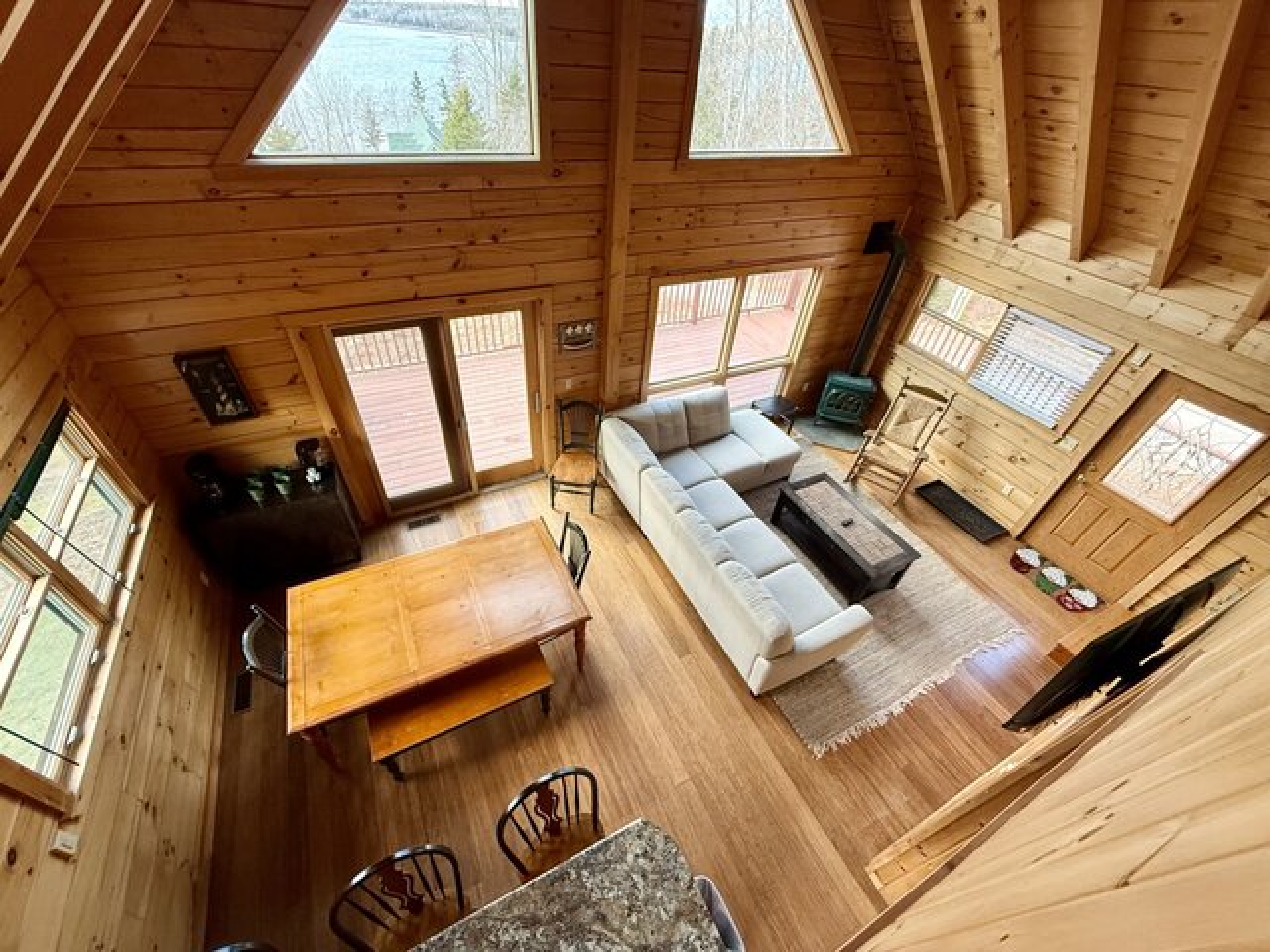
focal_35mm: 14
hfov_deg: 102.1
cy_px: 476
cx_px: 635
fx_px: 514
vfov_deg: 85.7
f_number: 2.2
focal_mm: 2.22
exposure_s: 1/99
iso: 320
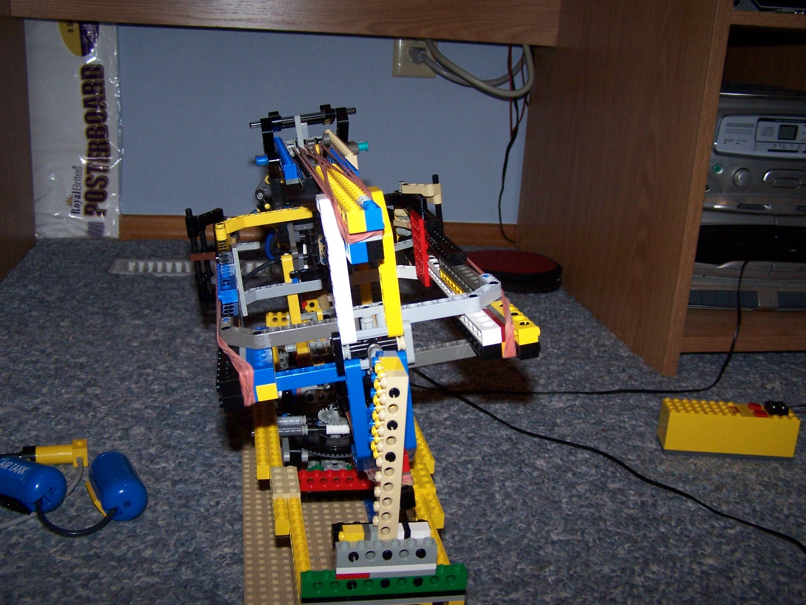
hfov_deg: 49.0
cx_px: 403
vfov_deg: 37.7
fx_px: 885
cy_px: 302
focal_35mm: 38
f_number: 2.8
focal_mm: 6.3
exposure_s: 1/60
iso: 140
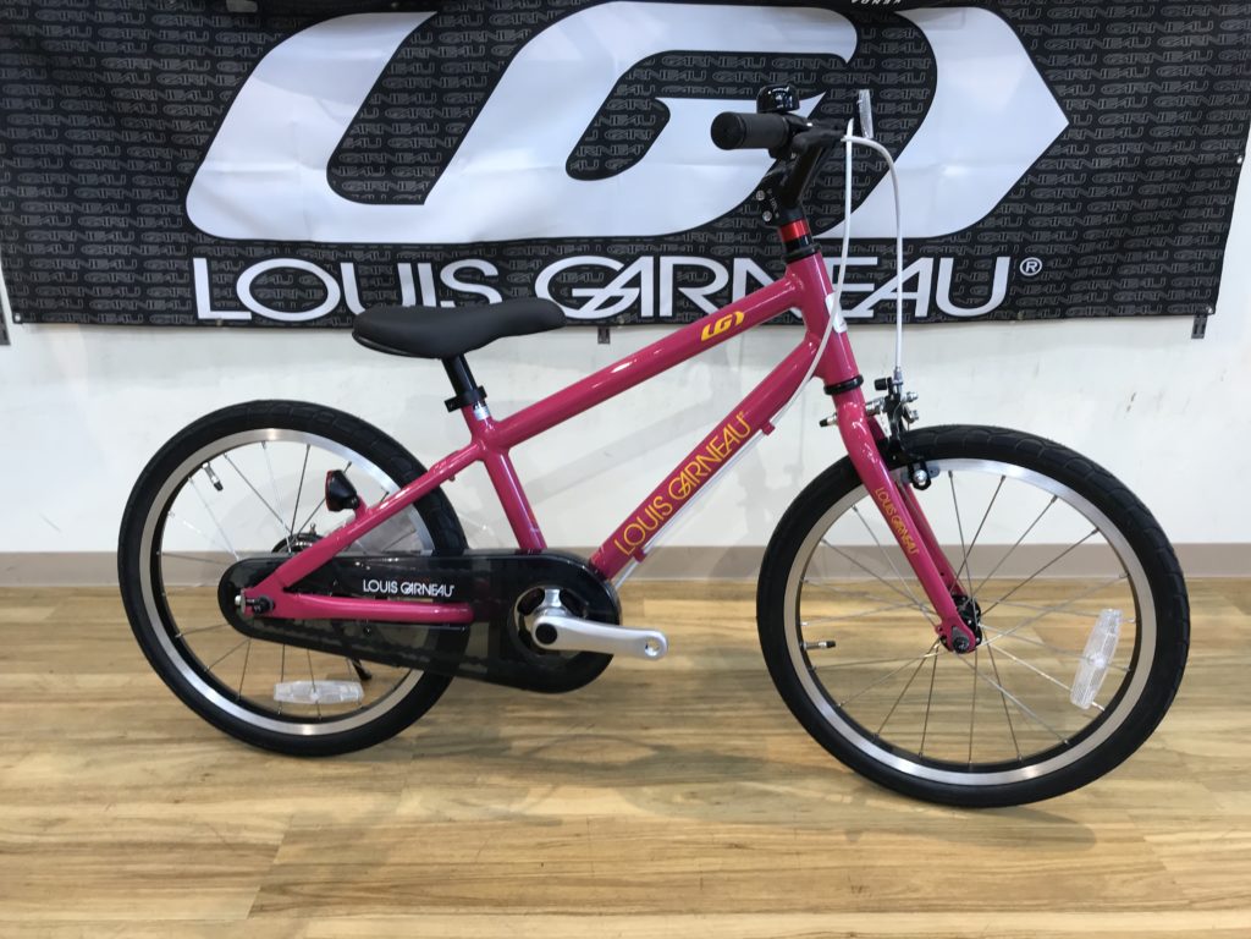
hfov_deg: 63.4
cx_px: 626
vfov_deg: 49.7
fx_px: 1012
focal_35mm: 28
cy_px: 470
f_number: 1.8
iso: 32
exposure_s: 1/50
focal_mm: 3.99
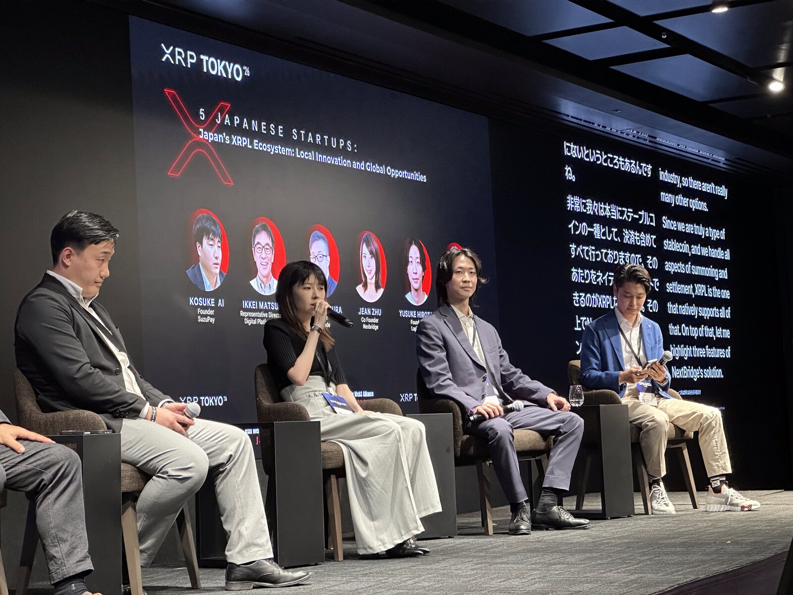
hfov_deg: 25.3
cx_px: 396
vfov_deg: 19.1
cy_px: 298
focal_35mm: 77
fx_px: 1764
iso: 800
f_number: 2.8
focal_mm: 9
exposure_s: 1/41
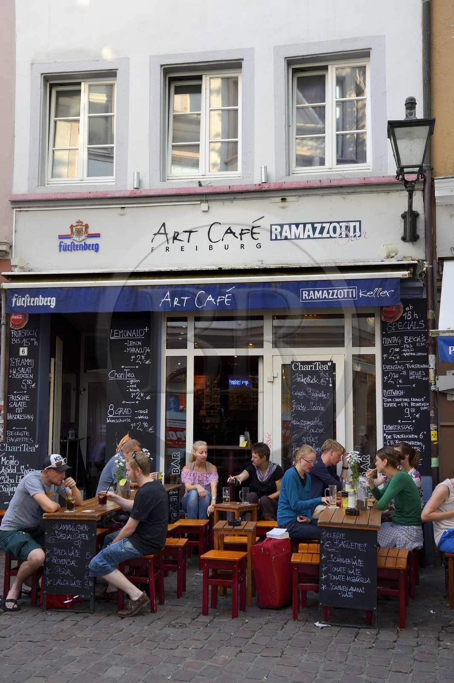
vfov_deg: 46.4
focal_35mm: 42
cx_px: 227
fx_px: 796
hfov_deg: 31.8
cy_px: 342
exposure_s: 1/100
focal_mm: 42
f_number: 4.5
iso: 200
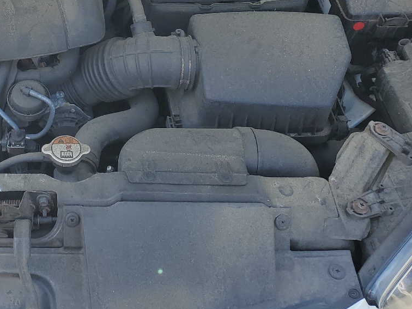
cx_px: 14
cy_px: 28
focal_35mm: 55
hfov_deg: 32.5
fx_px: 655
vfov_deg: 25.7
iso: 50
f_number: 1.5
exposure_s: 1/667
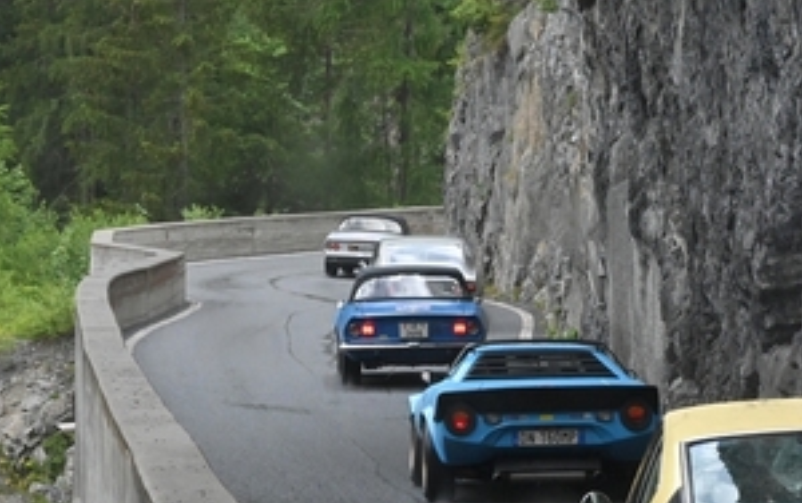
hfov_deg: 9.4
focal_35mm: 224
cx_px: 428
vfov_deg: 5.9
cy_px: 424
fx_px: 4900
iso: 6400
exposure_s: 1/500
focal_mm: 110
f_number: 22
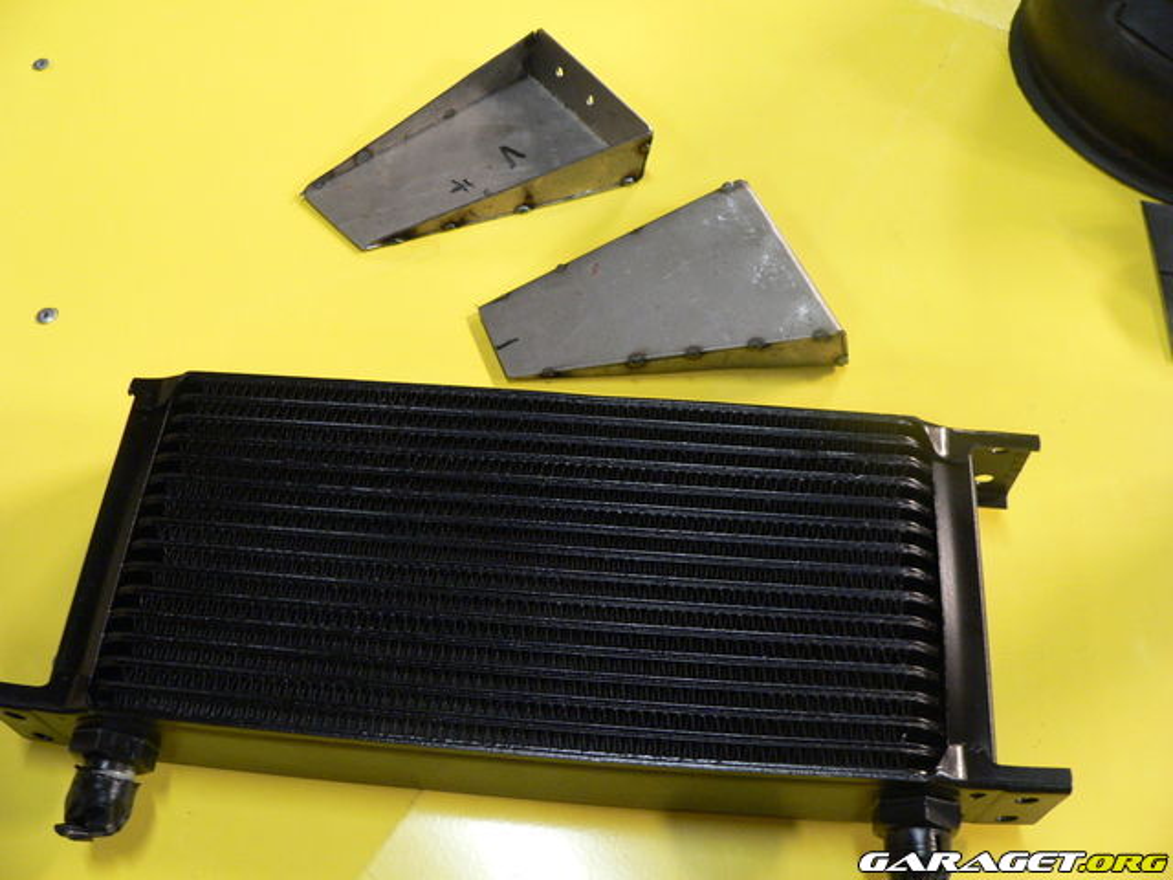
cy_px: 440
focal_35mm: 36
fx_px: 1220
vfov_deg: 39.7
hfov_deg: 51.4
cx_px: 586
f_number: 2.8
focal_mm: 6
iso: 200
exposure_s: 1/10
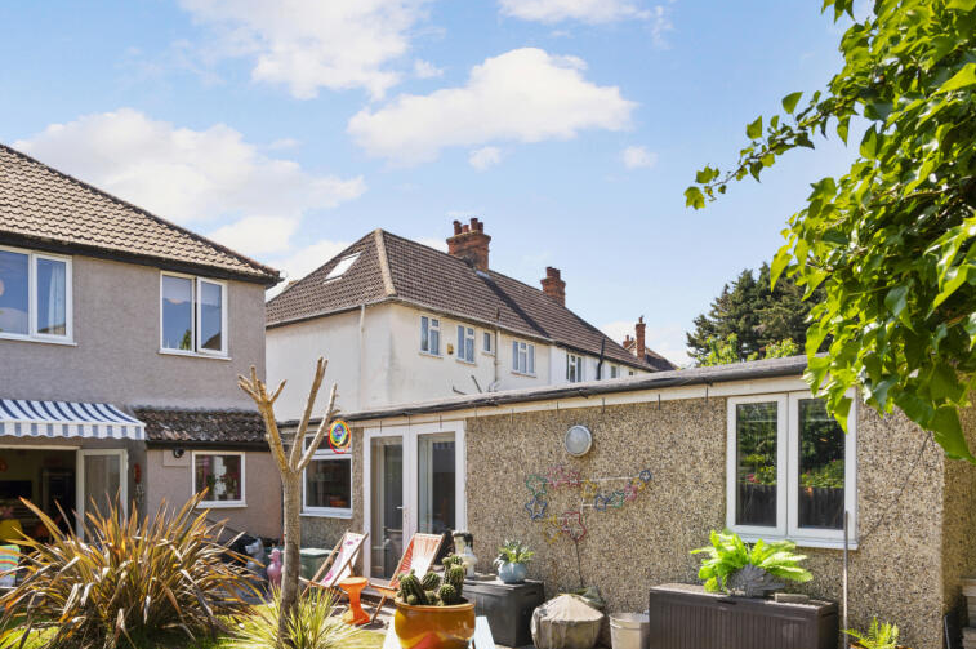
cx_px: 320
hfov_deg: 72.2
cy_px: 437
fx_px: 641
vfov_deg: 52.5
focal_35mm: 24
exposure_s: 1/200
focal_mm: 17.5
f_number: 8
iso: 200
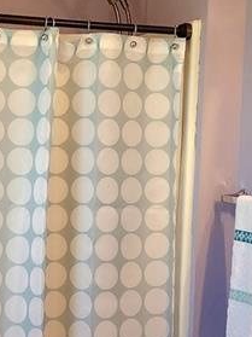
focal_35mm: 99
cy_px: 199
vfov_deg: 19.8
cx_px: 130
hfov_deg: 14.9
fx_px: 962
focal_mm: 6.4
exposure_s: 1/120
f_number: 1.8
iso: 160
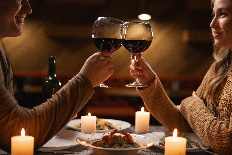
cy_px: 78
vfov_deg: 27.0
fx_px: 322
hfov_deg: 39.6
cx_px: 116
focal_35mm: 50
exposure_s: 1/100
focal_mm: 50
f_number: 1.8
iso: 400
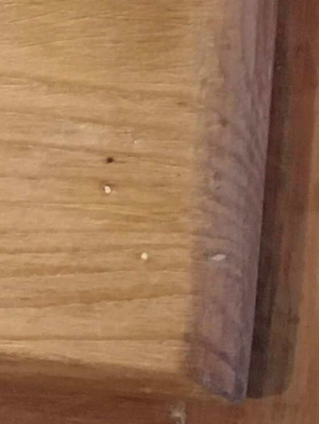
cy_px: 302
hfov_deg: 8.8
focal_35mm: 157
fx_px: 1929
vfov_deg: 12.6
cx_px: -351
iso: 400
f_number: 2.2
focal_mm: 4.15
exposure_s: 1/17
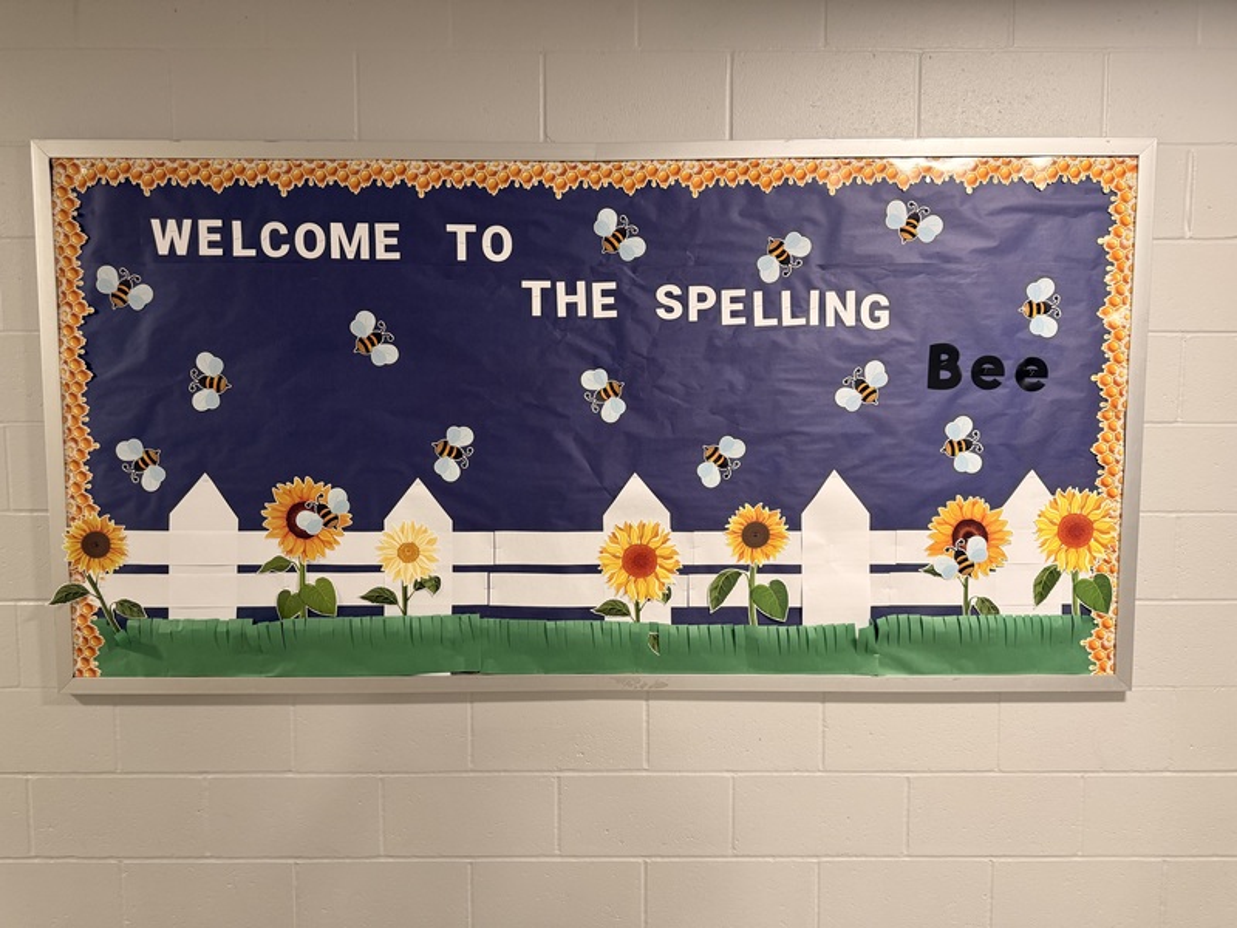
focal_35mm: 24
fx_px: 858
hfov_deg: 71.6
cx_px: 618
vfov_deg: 56.8
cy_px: 464
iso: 200
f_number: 1.78
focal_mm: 6.76
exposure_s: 1/50
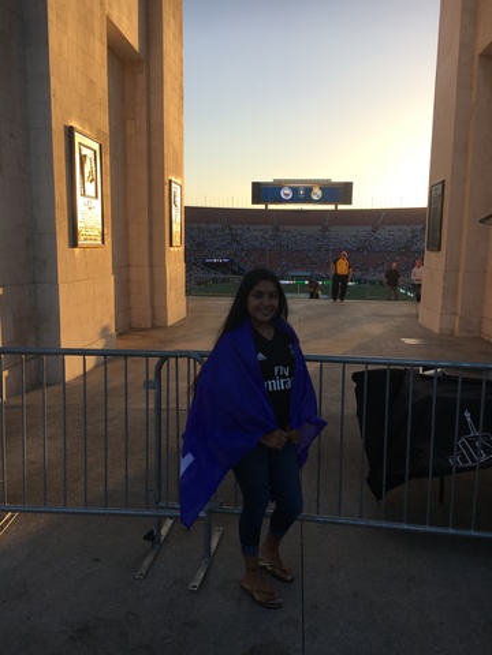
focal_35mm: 29
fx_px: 550
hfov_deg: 48.2
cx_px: 246
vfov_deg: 61.7
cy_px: 328
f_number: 2.2
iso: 25
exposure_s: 1/705
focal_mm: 4.15
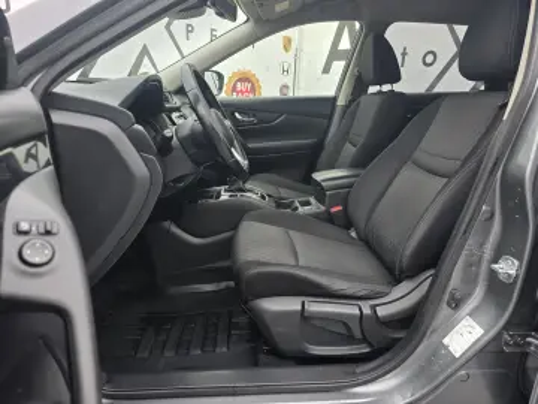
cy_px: 202
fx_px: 357
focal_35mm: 23
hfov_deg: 73.9
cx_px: 269
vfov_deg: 58.9
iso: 64
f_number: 1.7
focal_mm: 6.3
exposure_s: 1/180
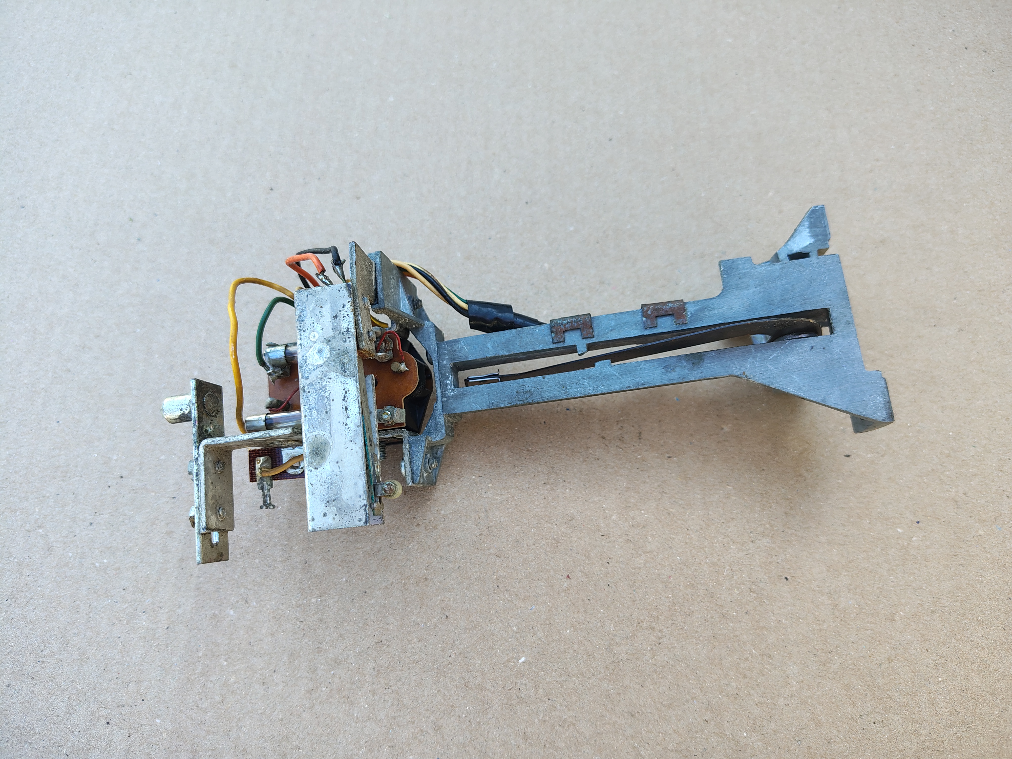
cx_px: 506
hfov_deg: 71.6
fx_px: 702
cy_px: 380
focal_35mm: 24
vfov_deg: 56.8
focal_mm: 5.56
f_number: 1.8
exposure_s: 1/149
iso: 100
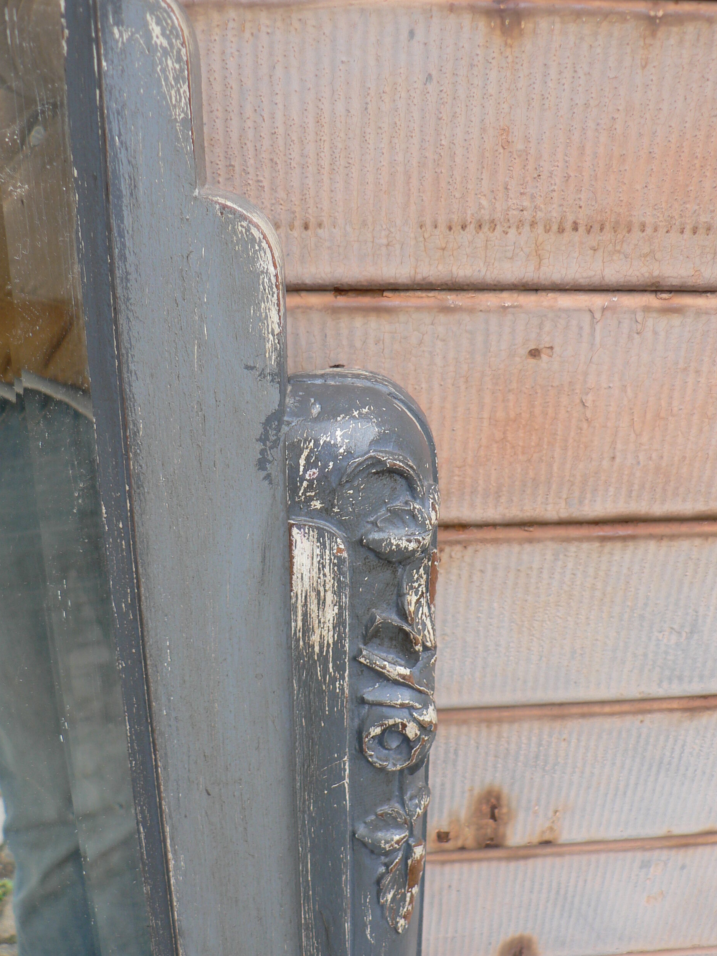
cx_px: 367
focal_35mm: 37
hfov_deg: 38.7
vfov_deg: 50.1
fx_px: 1022
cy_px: 483
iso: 80
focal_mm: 6
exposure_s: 1/125
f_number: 2.8
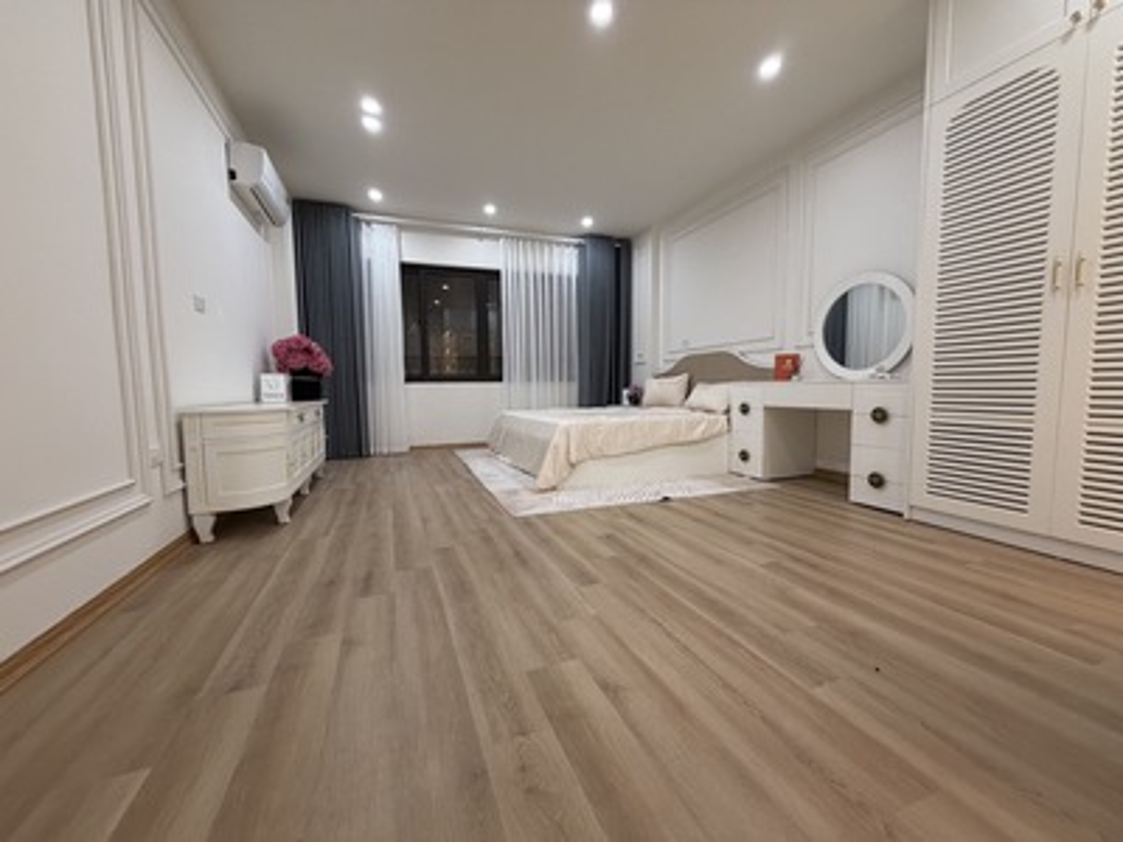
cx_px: 562
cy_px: 421
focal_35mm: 14
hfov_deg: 102.1
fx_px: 454
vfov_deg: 85.7
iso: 250
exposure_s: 1/100
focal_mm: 2.22
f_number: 2.2
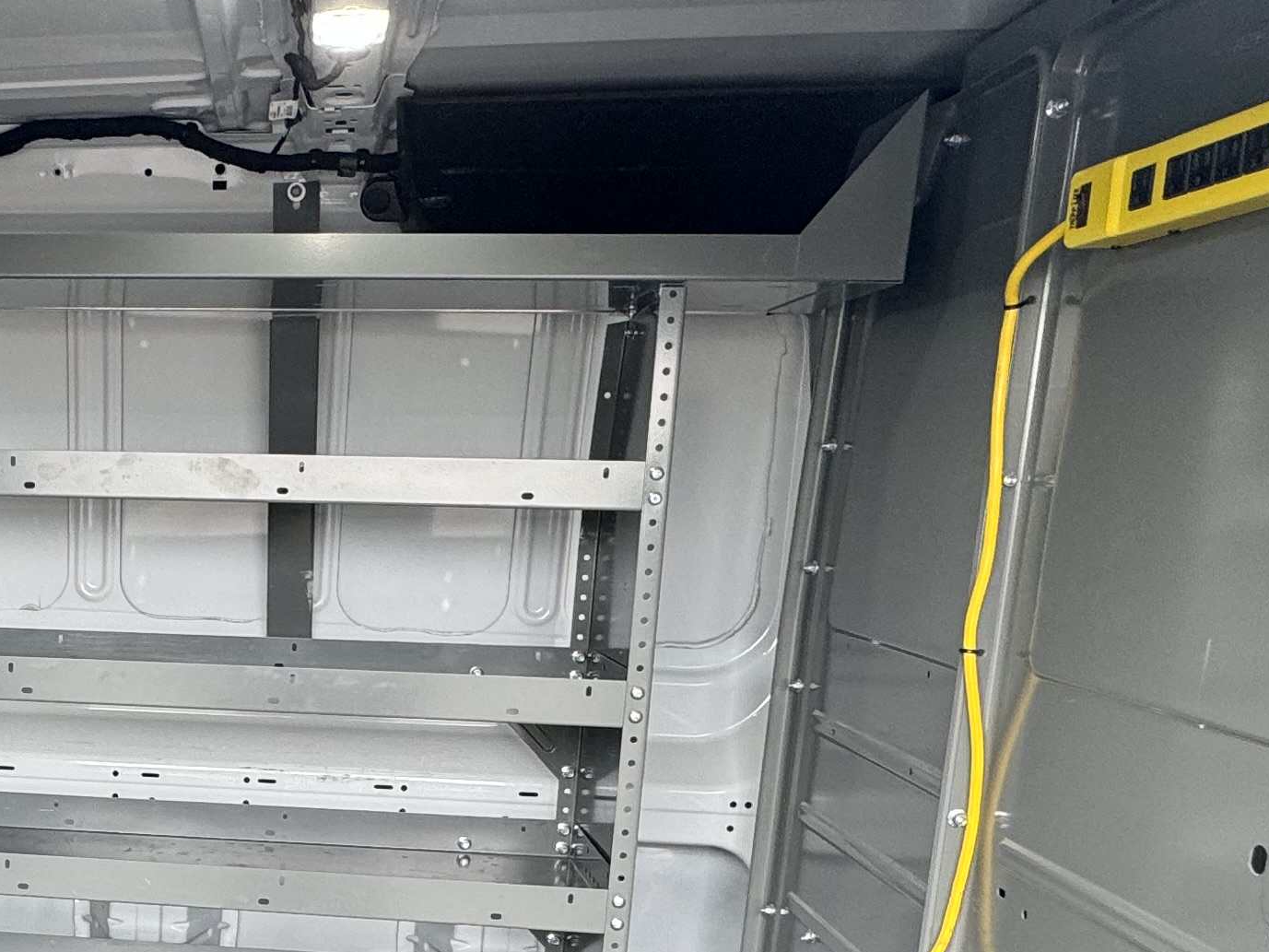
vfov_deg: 34.1
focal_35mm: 41
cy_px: 759
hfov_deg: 41.2
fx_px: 1503
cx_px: 70
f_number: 2.2
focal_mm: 2.22
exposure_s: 1/99
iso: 64
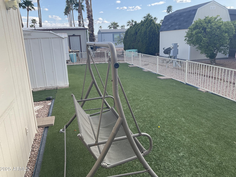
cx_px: 118
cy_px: 88
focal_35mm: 29
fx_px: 198
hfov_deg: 61.7
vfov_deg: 48.2
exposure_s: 1/642
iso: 16
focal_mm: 3
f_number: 1.8
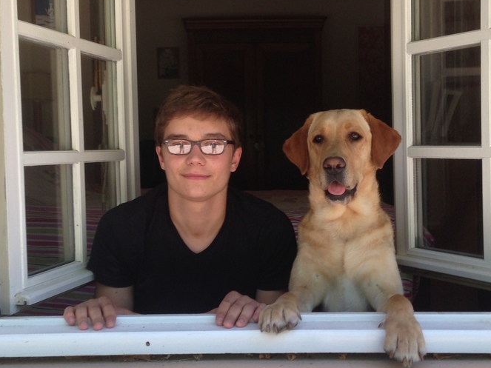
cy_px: 167
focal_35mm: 51
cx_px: 236
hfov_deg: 37.5
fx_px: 723
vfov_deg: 28.5
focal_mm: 4.12
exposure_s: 1/120
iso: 50
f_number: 2.4
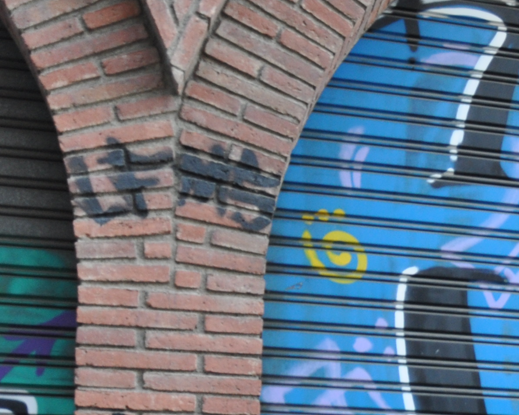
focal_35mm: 91
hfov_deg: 18.5
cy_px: 562
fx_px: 1398
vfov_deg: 15.9
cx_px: 787
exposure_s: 1/60
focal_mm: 18
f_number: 4
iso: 450
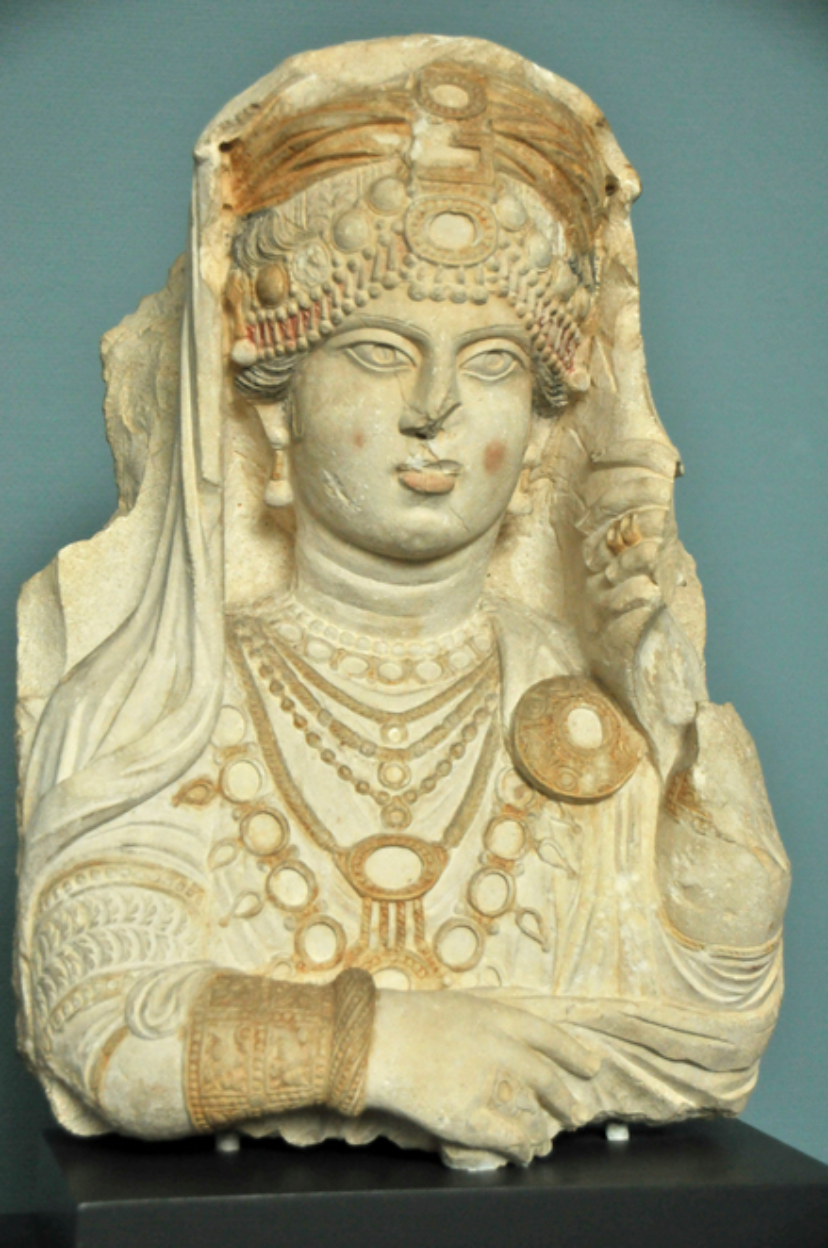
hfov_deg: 18.1
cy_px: 624
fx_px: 2597
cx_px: 414
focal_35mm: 75
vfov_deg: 27.0
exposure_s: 1/80
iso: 1000
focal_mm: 50
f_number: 4.5
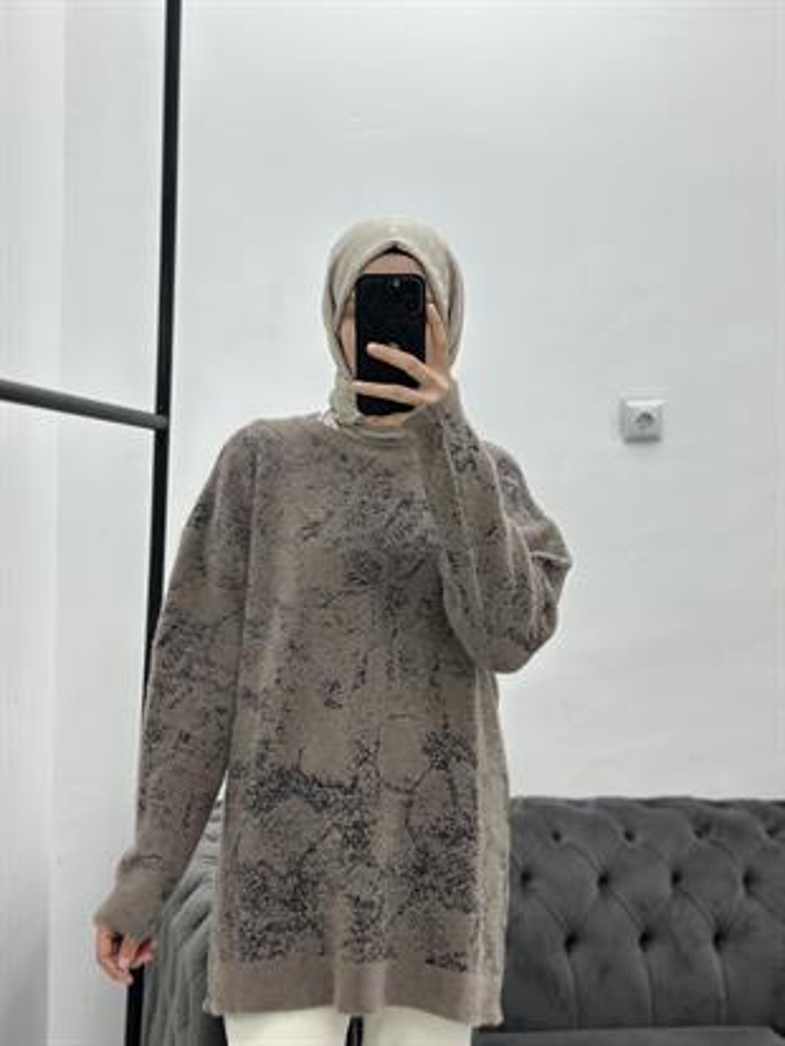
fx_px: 1451
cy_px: 523
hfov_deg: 30.3
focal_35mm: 48
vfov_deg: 39.6
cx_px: 392
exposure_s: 1/100
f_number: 1.78
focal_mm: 6.86
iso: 125
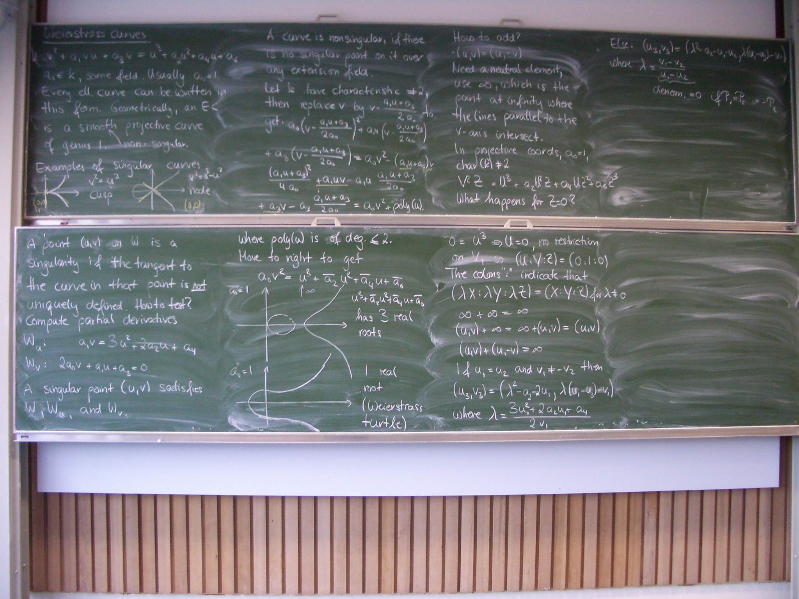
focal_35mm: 35
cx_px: 400
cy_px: 300
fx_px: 808
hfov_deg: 52.6
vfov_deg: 40.7
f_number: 2.6
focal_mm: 5.8
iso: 200
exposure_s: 1/30
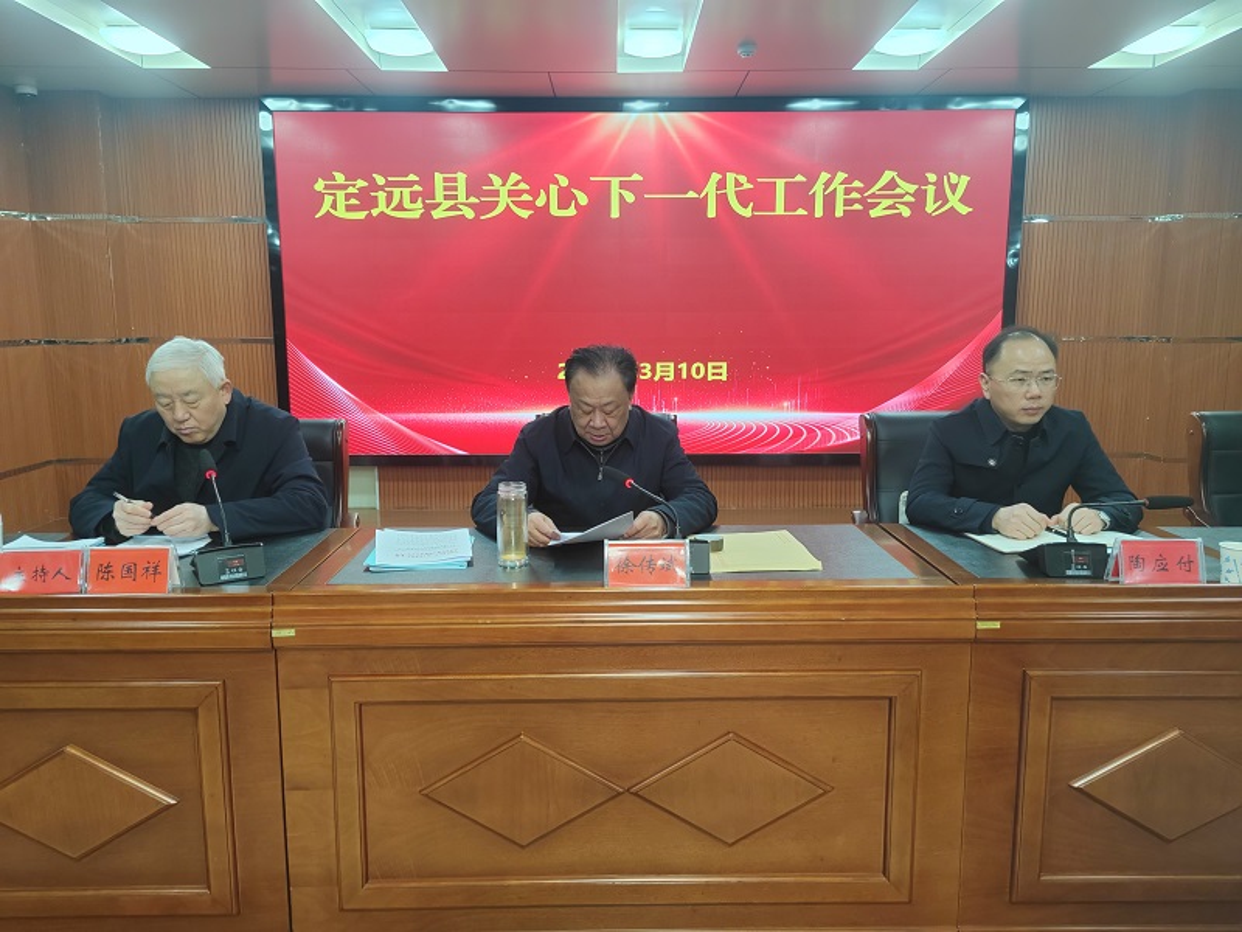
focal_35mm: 27
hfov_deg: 65.3
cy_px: 466
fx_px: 969
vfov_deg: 51.4
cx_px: 621
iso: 320
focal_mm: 5.52
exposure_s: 1/50
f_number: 1.9
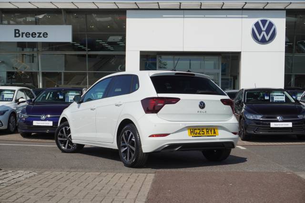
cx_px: 152
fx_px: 419
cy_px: 102
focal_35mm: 50
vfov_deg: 27.2
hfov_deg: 40.0
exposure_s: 1/320
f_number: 7.1
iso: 100
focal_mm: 33
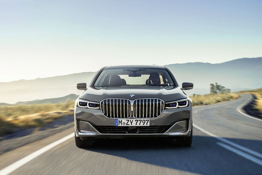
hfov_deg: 28.9
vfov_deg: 19.4
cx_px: 131
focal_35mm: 70
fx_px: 509
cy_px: 88
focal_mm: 70
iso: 100
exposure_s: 1/40
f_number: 11
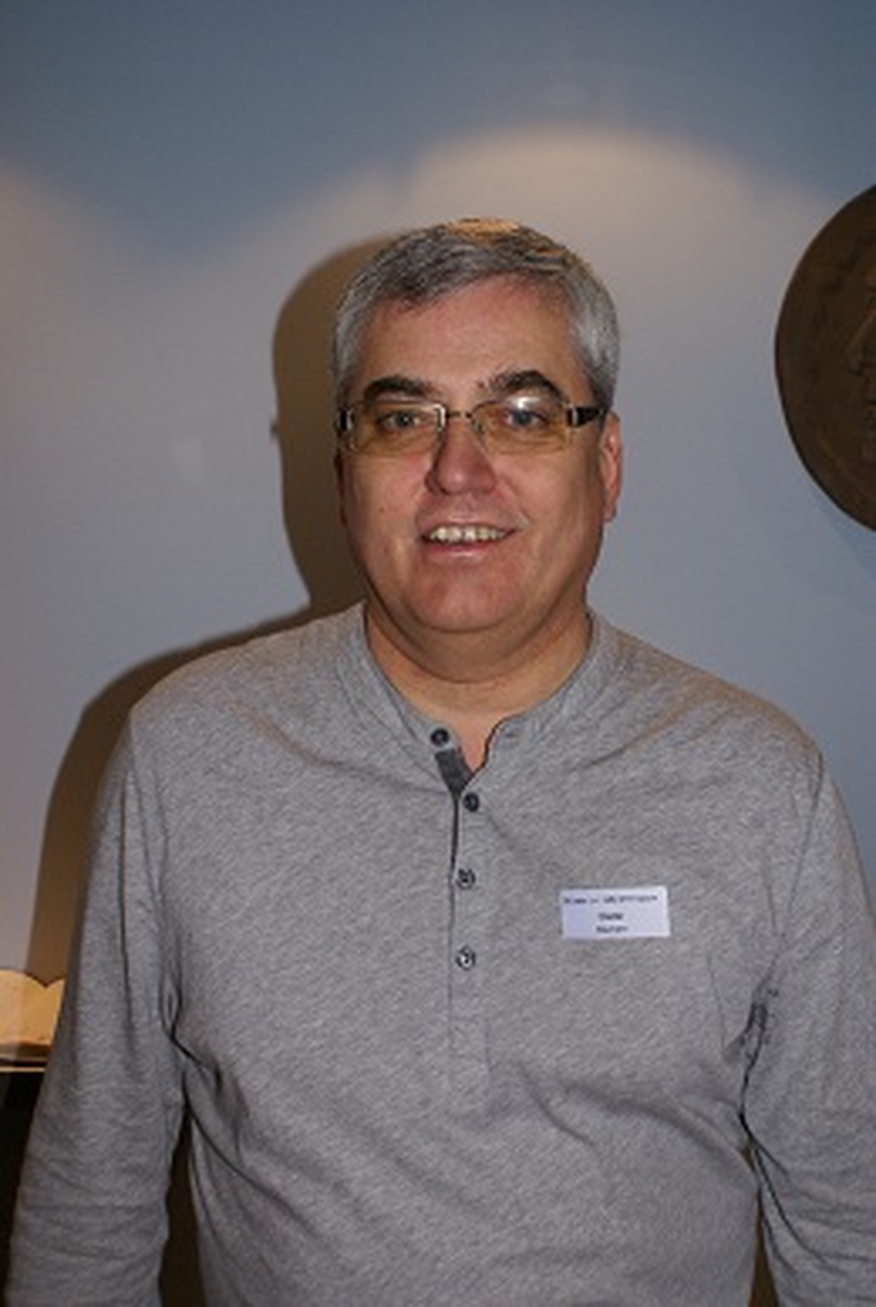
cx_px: 438
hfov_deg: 34.3
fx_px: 1418
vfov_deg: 49.5
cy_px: 654
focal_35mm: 39
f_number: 5.6
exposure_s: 1/60
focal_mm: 26
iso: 400
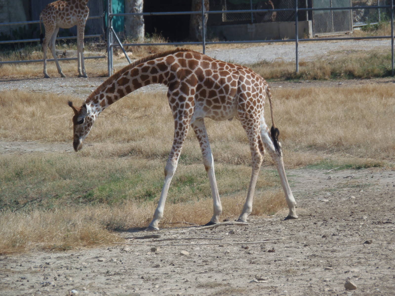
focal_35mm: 384
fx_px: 4382
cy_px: 148
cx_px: 198
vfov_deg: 3.9
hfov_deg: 5.2
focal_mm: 71.1
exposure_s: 1/500
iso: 64
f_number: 5
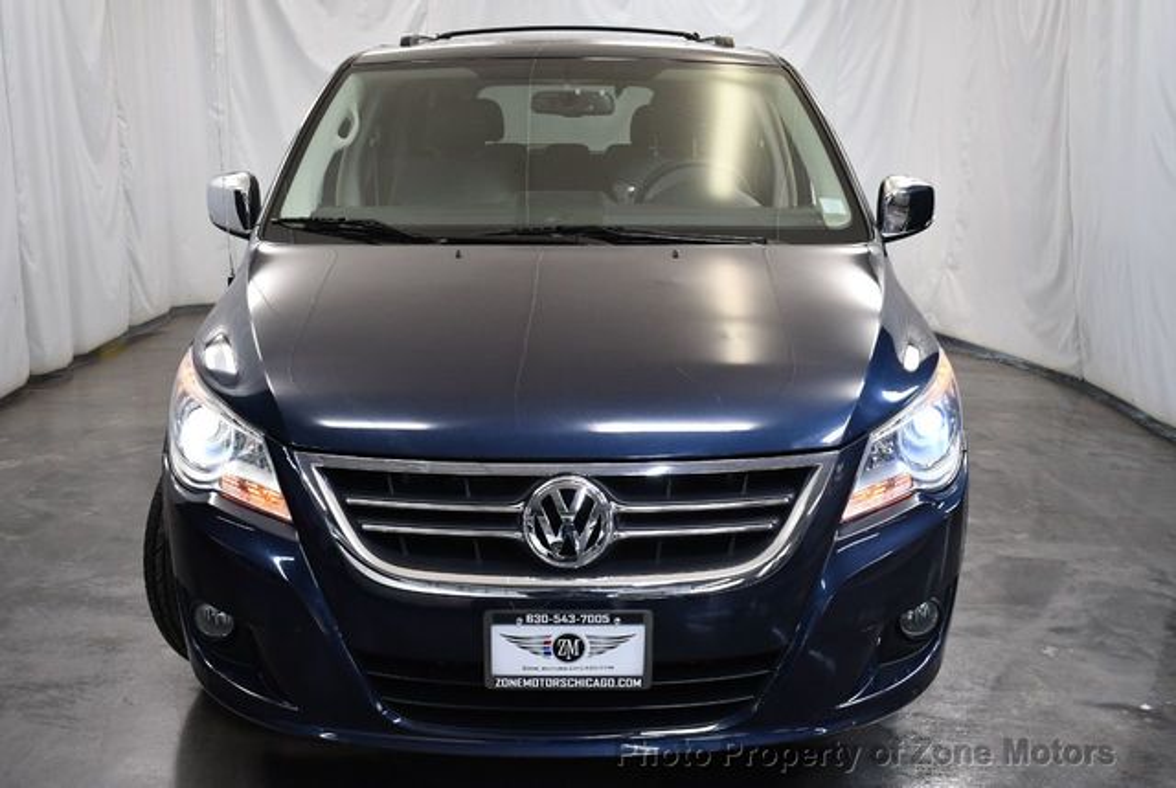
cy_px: 394
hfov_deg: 53.1
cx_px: 588
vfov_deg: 37.0
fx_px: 1178
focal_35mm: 36
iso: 800
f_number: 3.5
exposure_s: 1/160
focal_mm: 18
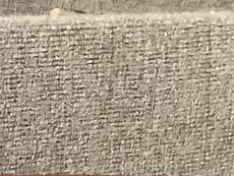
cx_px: -357
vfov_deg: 7.1
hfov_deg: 8.9
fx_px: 1333
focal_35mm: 197
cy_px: 410
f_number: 2.4
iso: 400
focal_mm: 3.3
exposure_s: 1/40
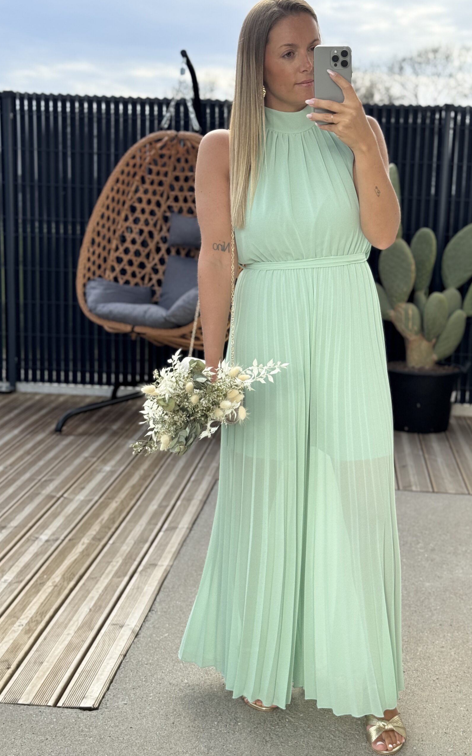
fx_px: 1050
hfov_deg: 25.3
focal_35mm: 51
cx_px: 266
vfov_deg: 39.6
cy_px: 378
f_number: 1.78
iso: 64
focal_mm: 6.76
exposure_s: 1/1395
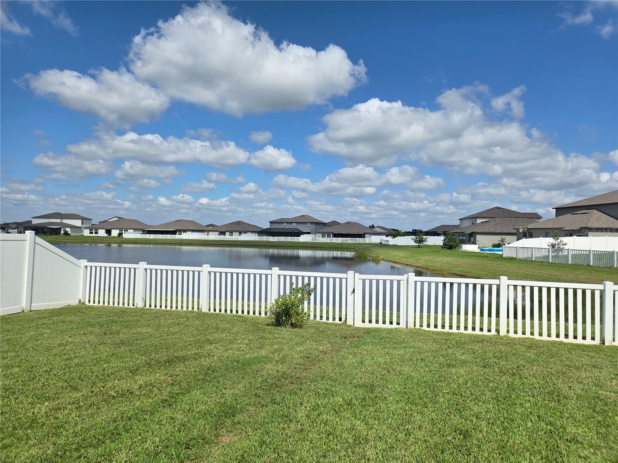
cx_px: 309
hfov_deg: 73.9
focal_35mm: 23
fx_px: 411
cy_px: 232
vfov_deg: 58.9
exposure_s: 1/6412
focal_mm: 5.4
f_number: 1.8
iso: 80
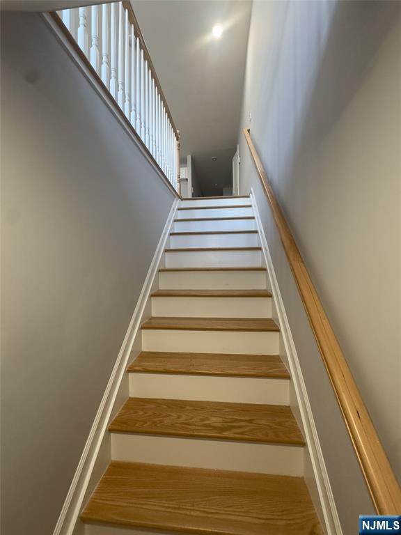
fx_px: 216
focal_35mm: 14
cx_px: 200
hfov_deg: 85.7
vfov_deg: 102.1
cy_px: 268
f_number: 2.2
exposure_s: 1/120
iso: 200
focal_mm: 2.22
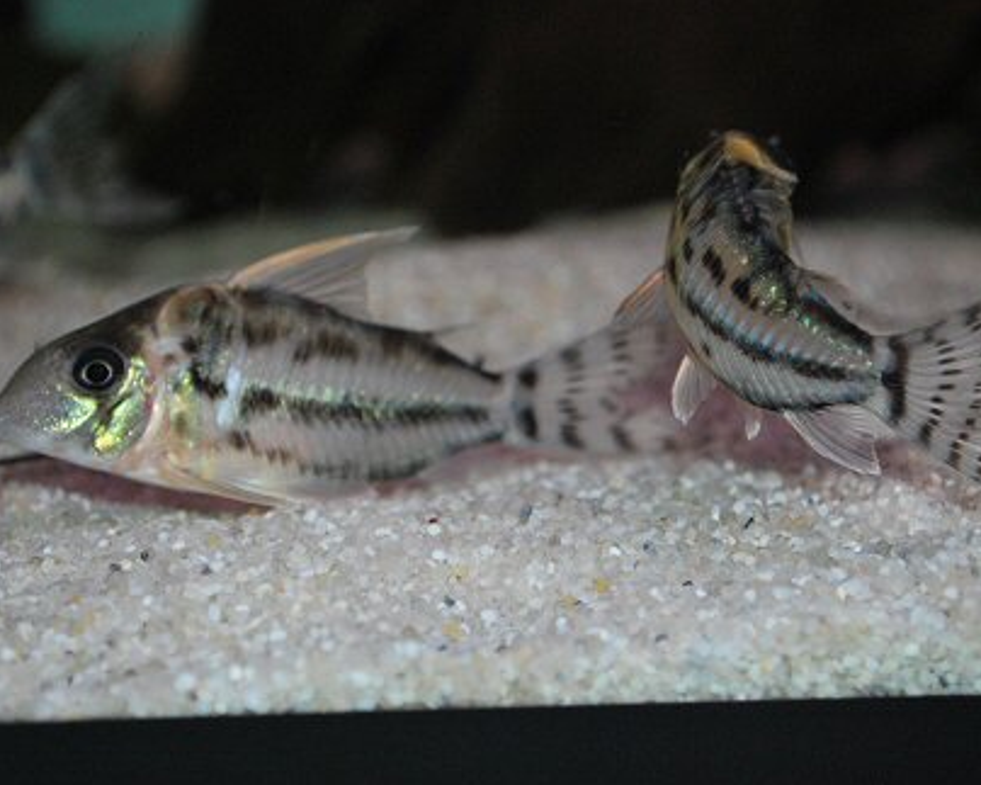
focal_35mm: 79
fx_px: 2281
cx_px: 505
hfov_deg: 24.3
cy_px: 380
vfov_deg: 19.5
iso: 800
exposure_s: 1/125
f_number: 7.1
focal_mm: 45
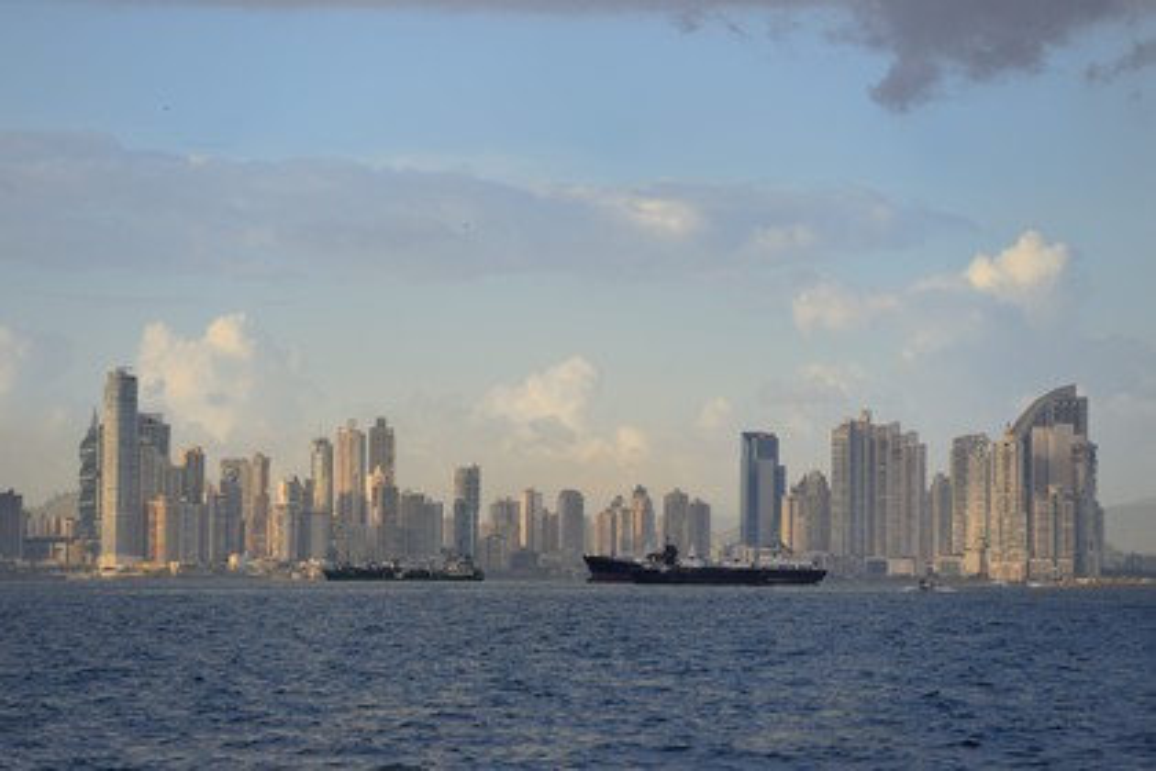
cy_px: 386
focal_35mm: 200
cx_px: 578
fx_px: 6422
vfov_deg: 6.9
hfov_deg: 10.3
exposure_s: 1/640
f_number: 5.6
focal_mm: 200
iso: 200
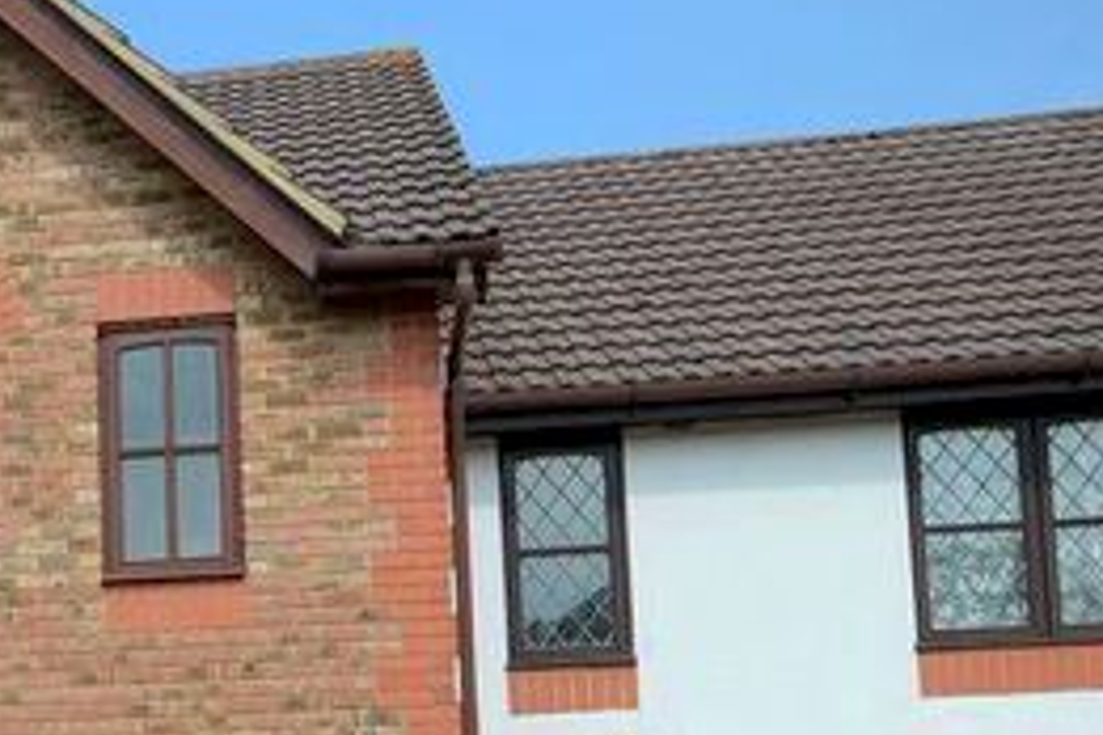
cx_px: -46
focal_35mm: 60
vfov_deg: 21.7
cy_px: 722
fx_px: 1849
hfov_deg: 30.4
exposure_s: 1/400
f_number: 10
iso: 250
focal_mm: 15
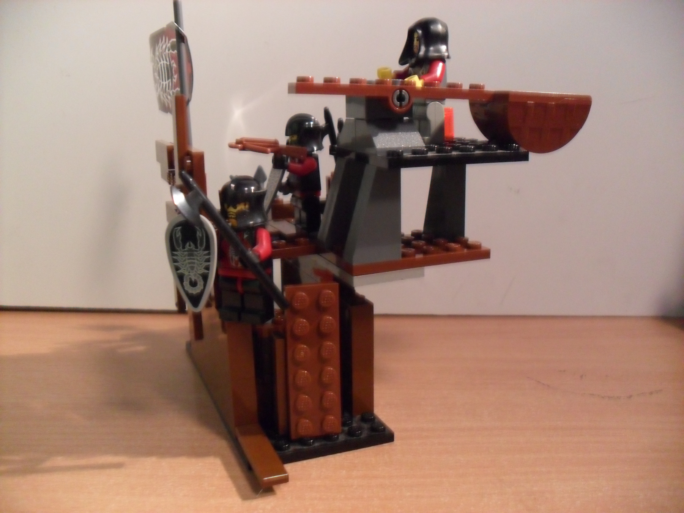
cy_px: 256
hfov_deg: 52.6
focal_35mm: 35
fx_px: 692
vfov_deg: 40.7
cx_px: 342
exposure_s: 1/6
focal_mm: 6.3
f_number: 3
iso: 400
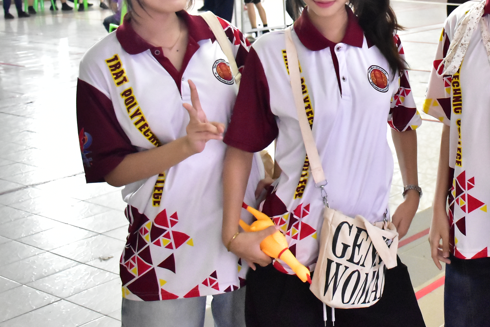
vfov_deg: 20.4
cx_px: 443
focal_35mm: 66
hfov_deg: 29.3
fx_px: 898
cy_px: 65
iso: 5000
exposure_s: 1/200
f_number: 4.5
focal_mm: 23
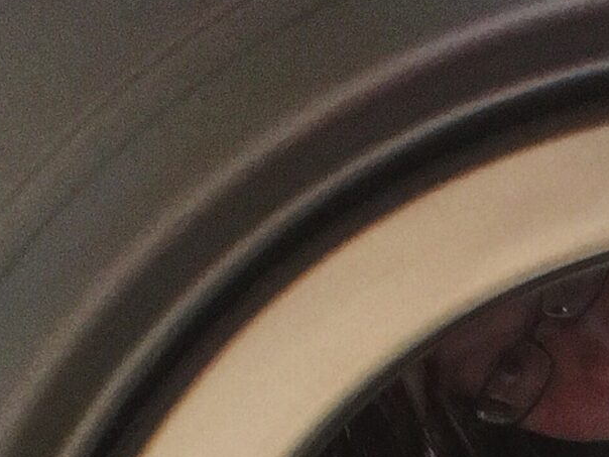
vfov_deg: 10.9
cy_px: 946
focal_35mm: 123
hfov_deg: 15.3
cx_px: 796
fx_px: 2164
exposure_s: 1/15
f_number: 2.2
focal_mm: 4.15
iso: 320
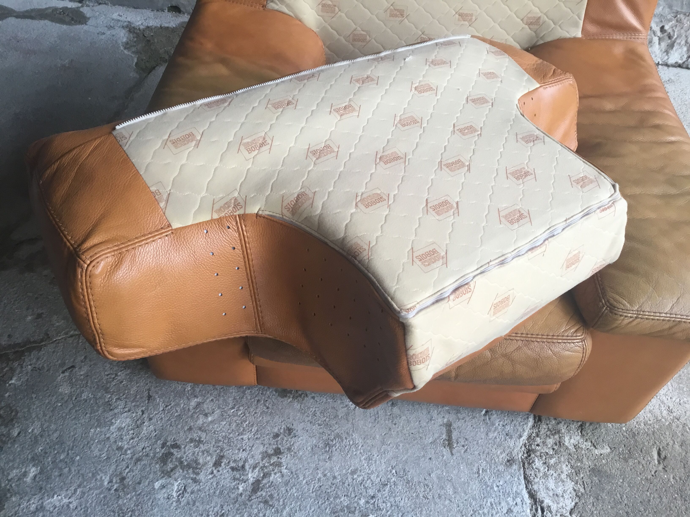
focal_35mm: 31
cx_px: 345
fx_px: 618
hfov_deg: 58.4
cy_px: 258
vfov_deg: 45.4
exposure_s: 1/33
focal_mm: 3.3
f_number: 2.4
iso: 25
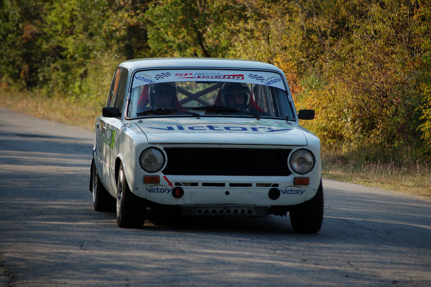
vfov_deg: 6.8
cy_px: 144
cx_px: 216
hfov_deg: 10.2
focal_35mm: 202
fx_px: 2422
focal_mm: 135
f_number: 5
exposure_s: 1/1000
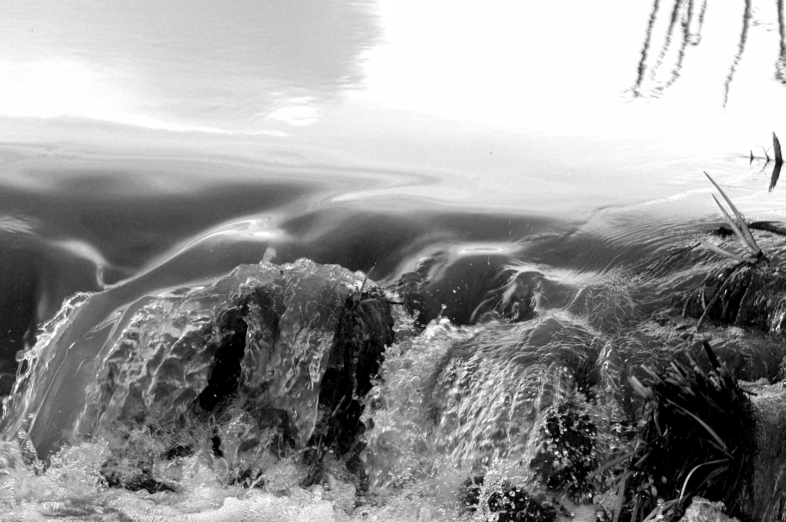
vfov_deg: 4.6
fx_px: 6542
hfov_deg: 6.9
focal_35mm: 300
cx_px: 393
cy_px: 261
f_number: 10
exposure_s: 1/250
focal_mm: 200
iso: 400
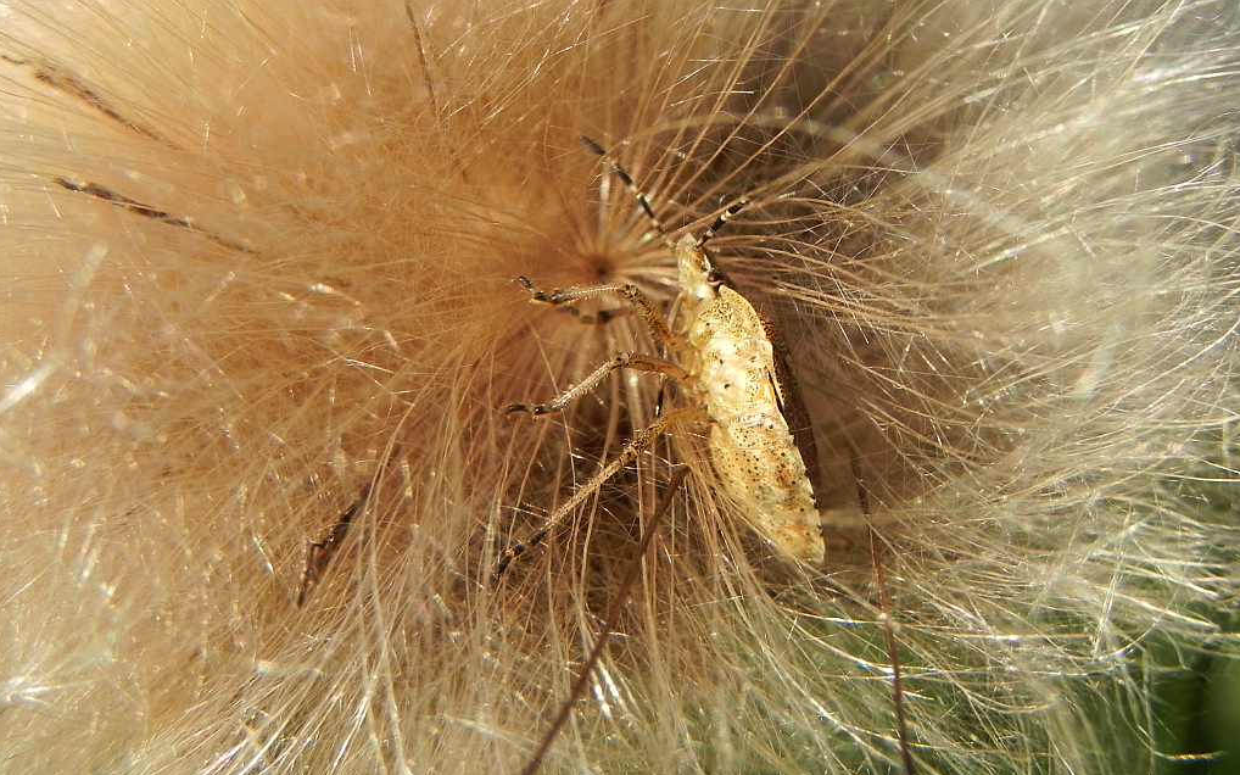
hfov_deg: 18.6
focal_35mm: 112
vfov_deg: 11.7
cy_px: 408
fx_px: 3785
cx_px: 619
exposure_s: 1/286
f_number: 5.6
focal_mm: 18.8
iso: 160
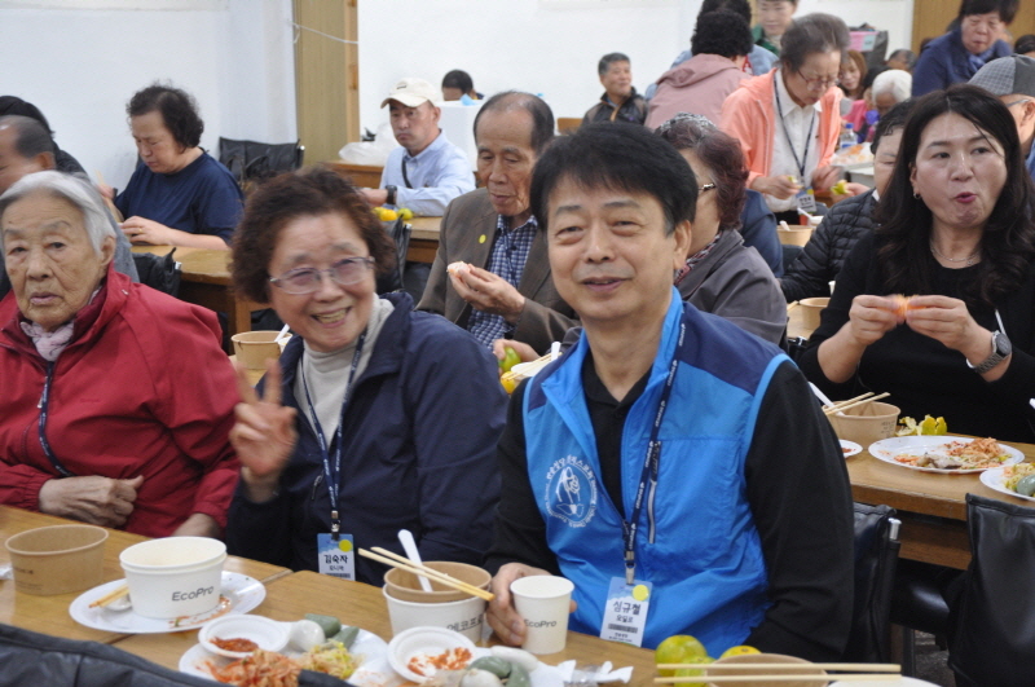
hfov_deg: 31.9
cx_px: 518
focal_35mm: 63
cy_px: 344
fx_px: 1809
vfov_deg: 21.5
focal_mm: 42
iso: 640
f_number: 4.8
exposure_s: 1/15
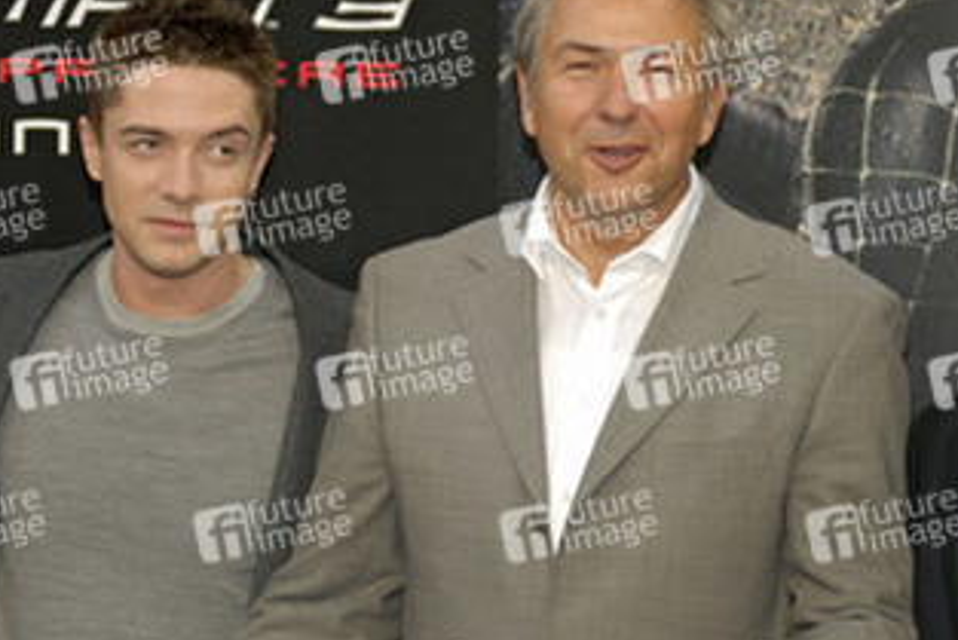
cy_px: 297
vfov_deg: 6.1
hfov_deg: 9.1
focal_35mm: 226
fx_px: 6009
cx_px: 615
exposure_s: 1/100
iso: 400
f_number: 3.2
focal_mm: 105
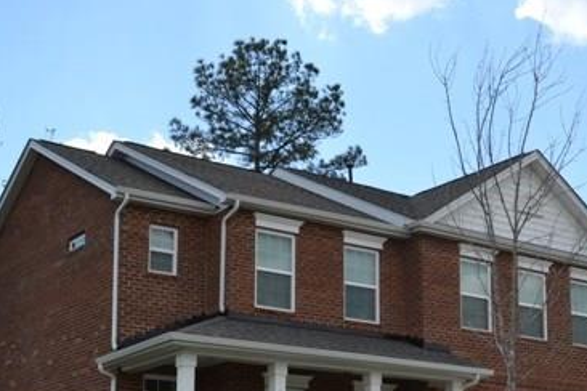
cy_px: 337
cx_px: 380
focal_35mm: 63
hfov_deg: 31.7
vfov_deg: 21.2
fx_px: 1027
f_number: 8
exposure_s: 1/200
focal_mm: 24
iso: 100
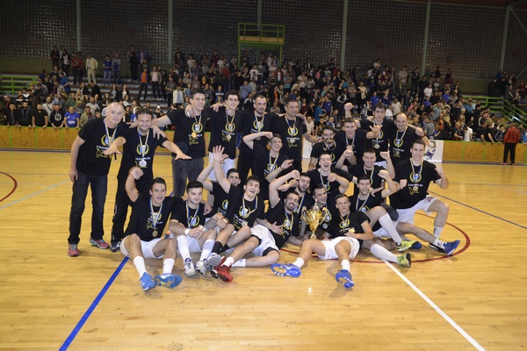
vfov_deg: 47.9
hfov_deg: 67.4
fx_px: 395
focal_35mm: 27
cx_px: 264
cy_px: 176
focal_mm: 18
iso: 800
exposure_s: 1/60
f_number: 3.5
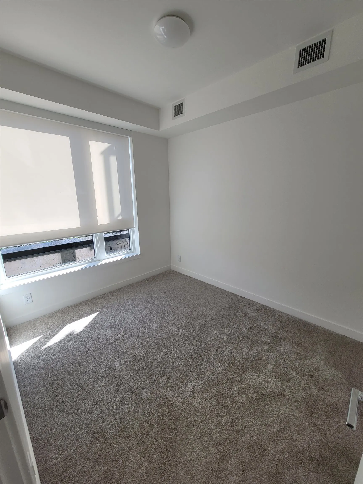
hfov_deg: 89.9
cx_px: 182
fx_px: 182
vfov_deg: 106.2
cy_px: 242
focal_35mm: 13
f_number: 2.2
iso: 64
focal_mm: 2.2
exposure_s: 1/297
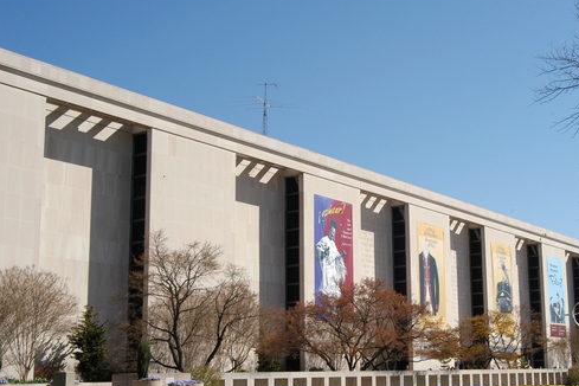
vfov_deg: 26.4
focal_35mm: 51
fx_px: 820
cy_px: 234
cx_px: 375
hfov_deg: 38.5
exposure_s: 1/400
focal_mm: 26
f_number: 10
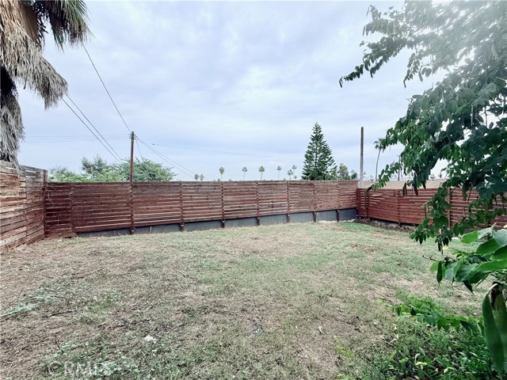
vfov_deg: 85.7
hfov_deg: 102.1
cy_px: 190
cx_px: 254
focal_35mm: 14
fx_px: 205
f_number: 2.2
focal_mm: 2.22
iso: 50
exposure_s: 1/726
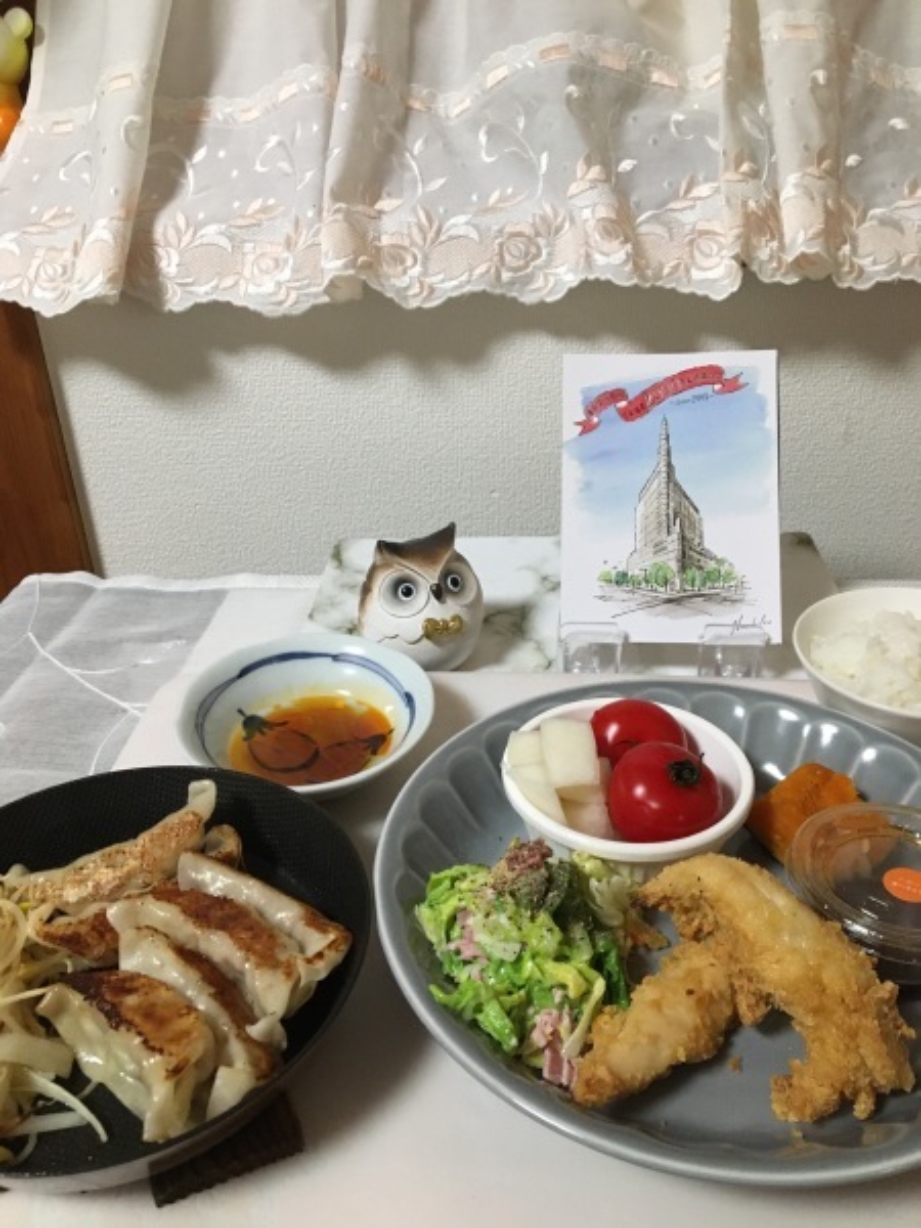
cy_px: 614
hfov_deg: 48.2
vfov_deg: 61.7
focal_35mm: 29
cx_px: 460
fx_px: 1029
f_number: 2.2
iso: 200
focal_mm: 4.15
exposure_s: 1/30
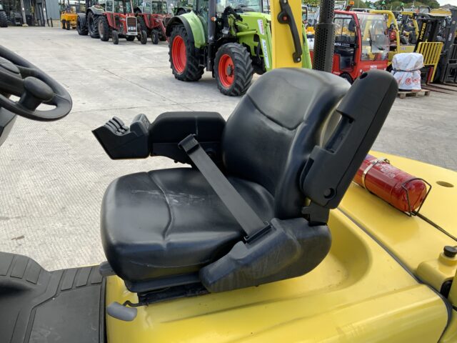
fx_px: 383
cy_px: 172
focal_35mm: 29
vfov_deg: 48.2
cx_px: 228
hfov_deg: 61.7
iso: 16
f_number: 1.8
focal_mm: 3
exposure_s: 1/314
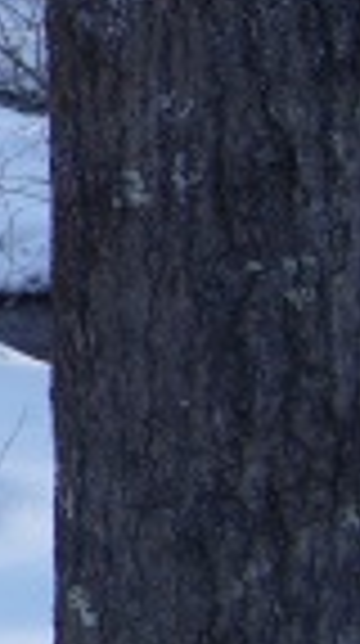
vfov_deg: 20.4
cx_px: -488
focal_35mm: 104
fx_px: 1772
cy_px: 140
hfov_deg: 10.2
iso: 65
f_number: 2.8
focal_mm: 5.85
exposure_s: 1/200
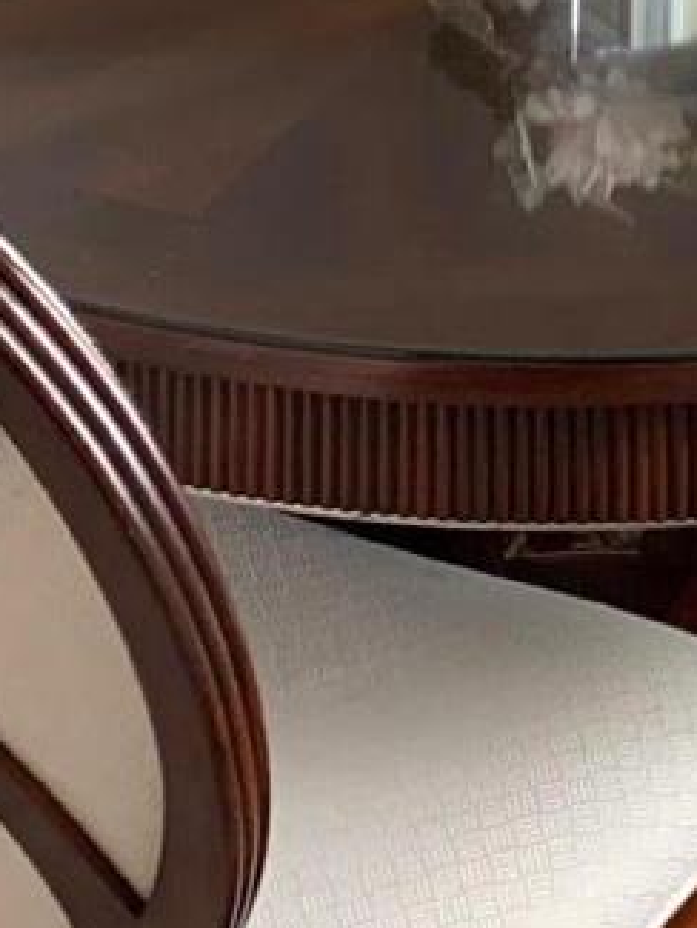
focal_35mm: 123
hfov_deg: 11.8
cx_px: 806
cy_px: -839
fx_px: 3300
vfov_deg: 13.9
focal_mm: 4.25
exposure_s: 1/60
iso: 100
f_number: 1.8
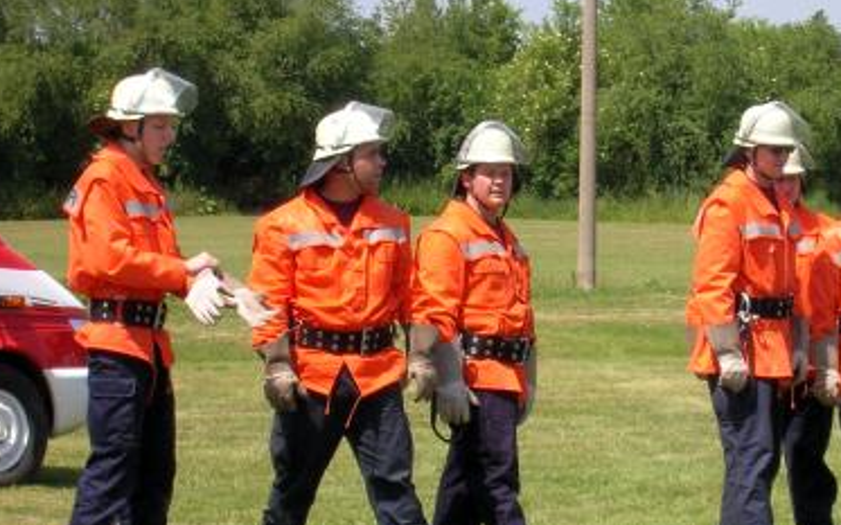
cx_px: 649
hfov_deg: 11.3
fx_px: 4240
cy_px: 376
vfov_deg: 7.1
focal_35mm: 185
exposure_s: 1/100
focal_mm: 17.1
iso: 50
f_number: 8.2
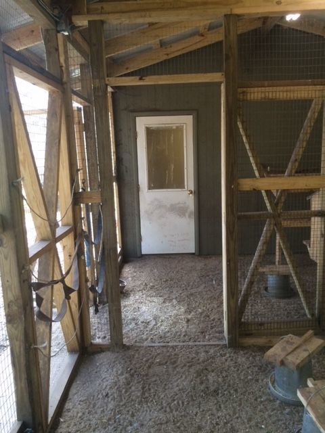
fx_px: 363
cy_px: 216
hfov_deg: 48.2
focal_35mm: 29
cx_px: 162
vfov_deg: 61.7
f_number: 2.2
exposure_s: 1/30
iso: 125
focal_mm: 4.15
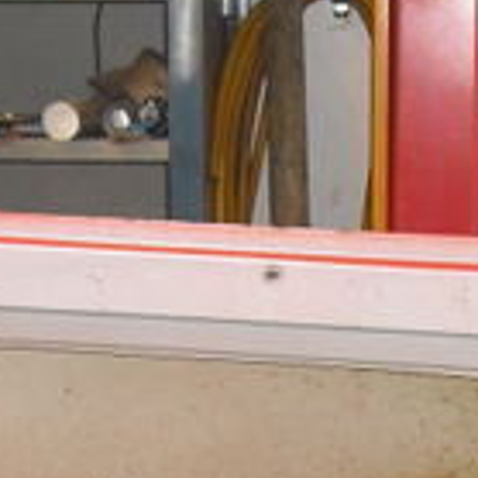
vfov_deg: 11.6
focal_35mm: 146
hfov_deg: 12.0
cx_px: 224
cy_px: 636
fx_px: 2281
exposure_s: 1/60
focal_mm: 6.3
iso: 200
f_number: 3.1
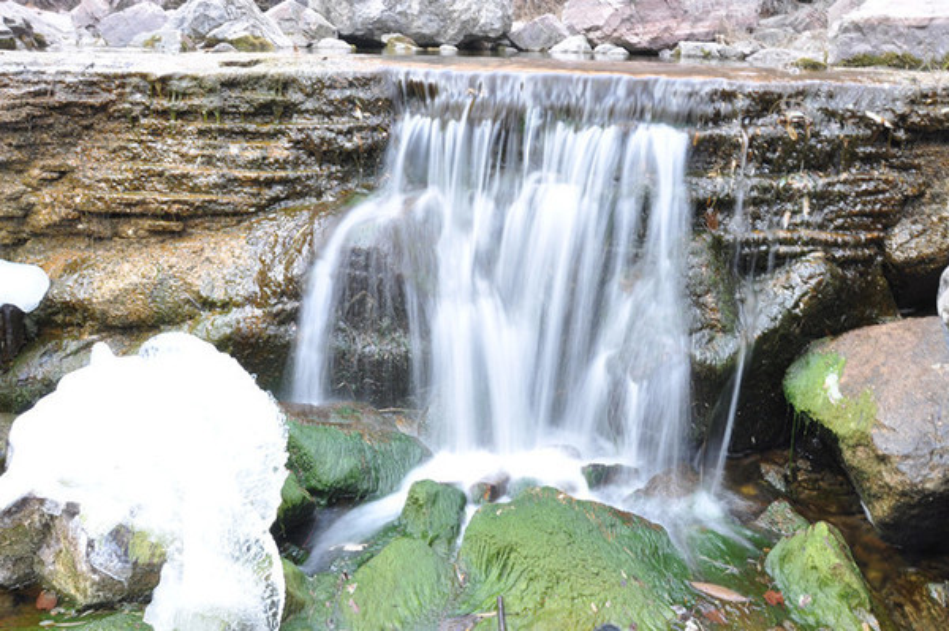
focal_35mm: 30
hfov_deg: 62.0
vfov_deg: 43.5
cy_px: 316
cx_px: 474
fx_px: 790
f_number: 18
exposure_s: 1/2
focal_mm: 20
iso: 200
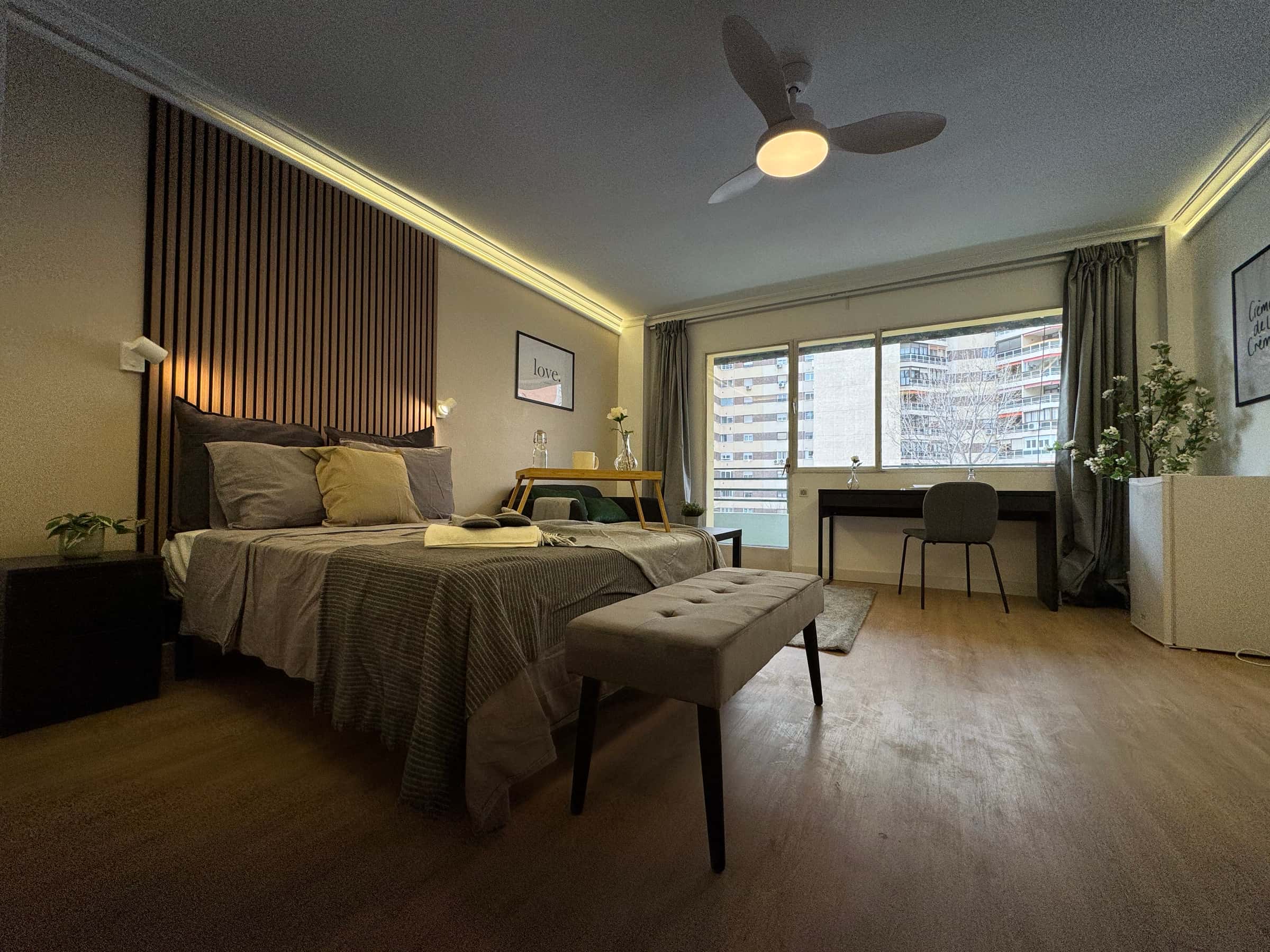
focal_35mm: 14
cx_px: 635
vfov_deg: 85.7
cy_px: 476
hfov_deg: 102.1
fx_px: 514
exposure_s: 1/317
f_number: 2.2
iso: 40
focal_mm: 2.22
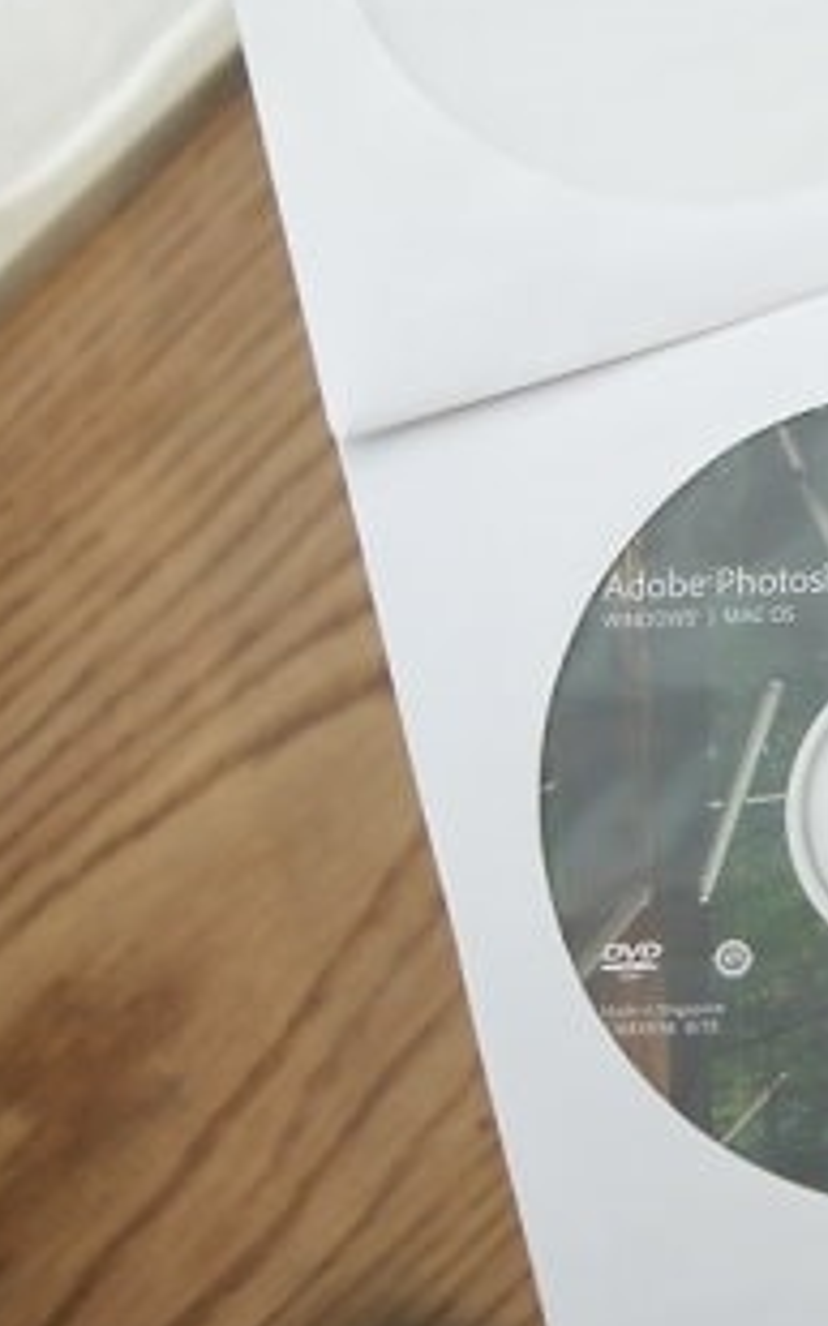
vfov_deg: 15.0
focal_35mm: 138
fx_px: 4996
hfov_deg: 9.1
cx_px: 1420
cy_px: 221
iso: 400
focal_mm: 35
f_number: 1.8
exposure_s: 1/125
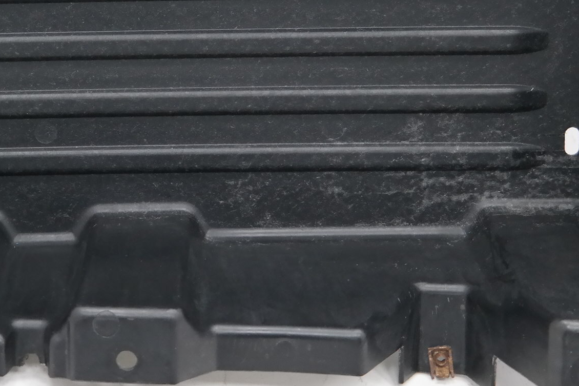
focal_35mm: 79
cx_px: 72
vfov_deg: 16.9
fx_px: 1270
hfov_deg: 25.0
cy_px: -8
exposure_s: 1/40
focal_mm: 20
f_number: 3.5
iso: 400
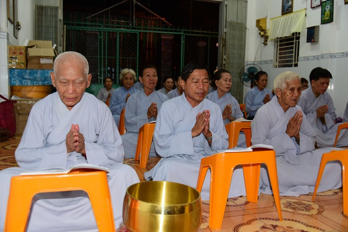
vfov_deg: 38.9
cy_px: 116
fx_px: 329
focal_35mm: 34
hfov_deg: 55.8
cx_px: 174
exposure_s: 1/60
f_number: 4
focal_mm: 34
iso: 320
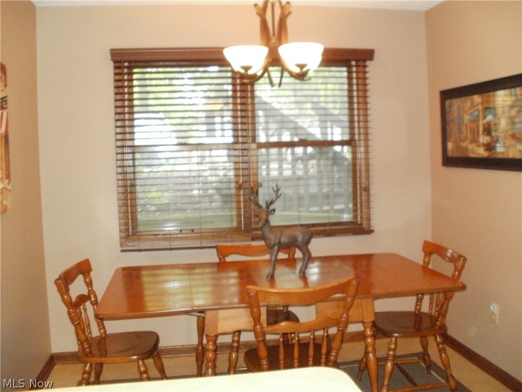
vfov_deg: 39.7
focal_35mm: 36
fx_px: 543
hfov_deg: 51.4
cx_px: 261
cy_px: 196
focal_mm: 6.3
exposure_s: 1/30
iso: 500
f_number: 3.5
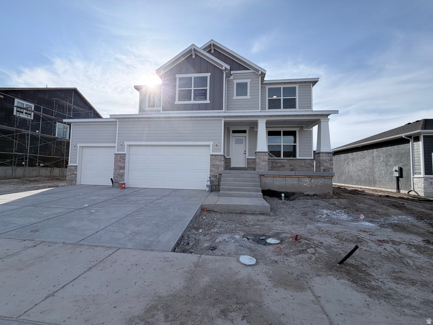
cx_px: 216
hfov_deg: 102.1
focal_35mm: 14
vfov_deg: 85.7
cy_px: 162
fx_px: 175
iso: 32
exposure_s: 1/1145
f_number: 2.2
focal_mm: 2.22
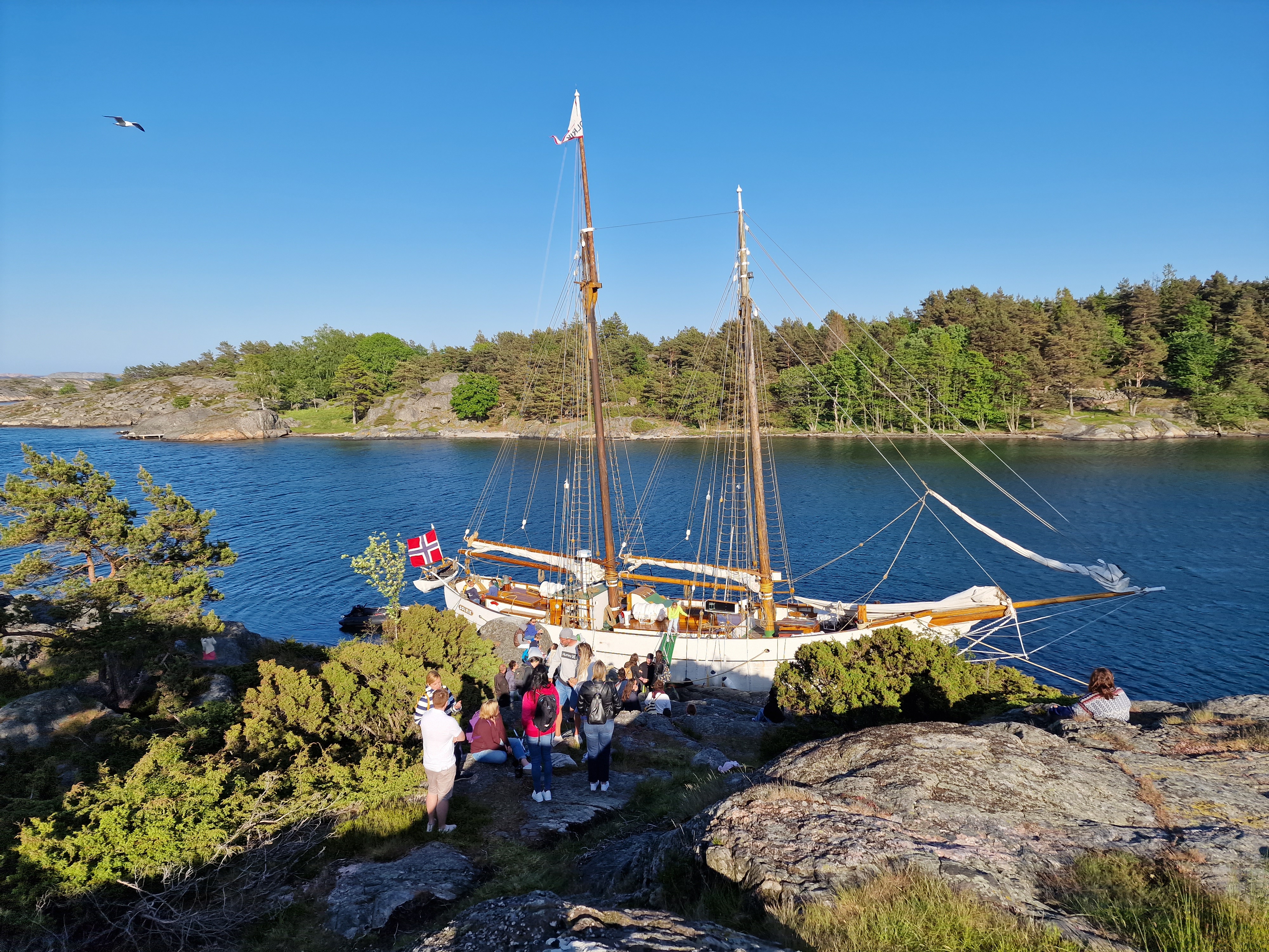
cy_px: 476
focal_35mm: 23
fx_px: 843
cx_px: 634
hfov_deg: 73.9
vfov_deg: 58.9
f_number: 1.8
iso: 50
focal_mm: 6.4
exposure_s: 1/1044
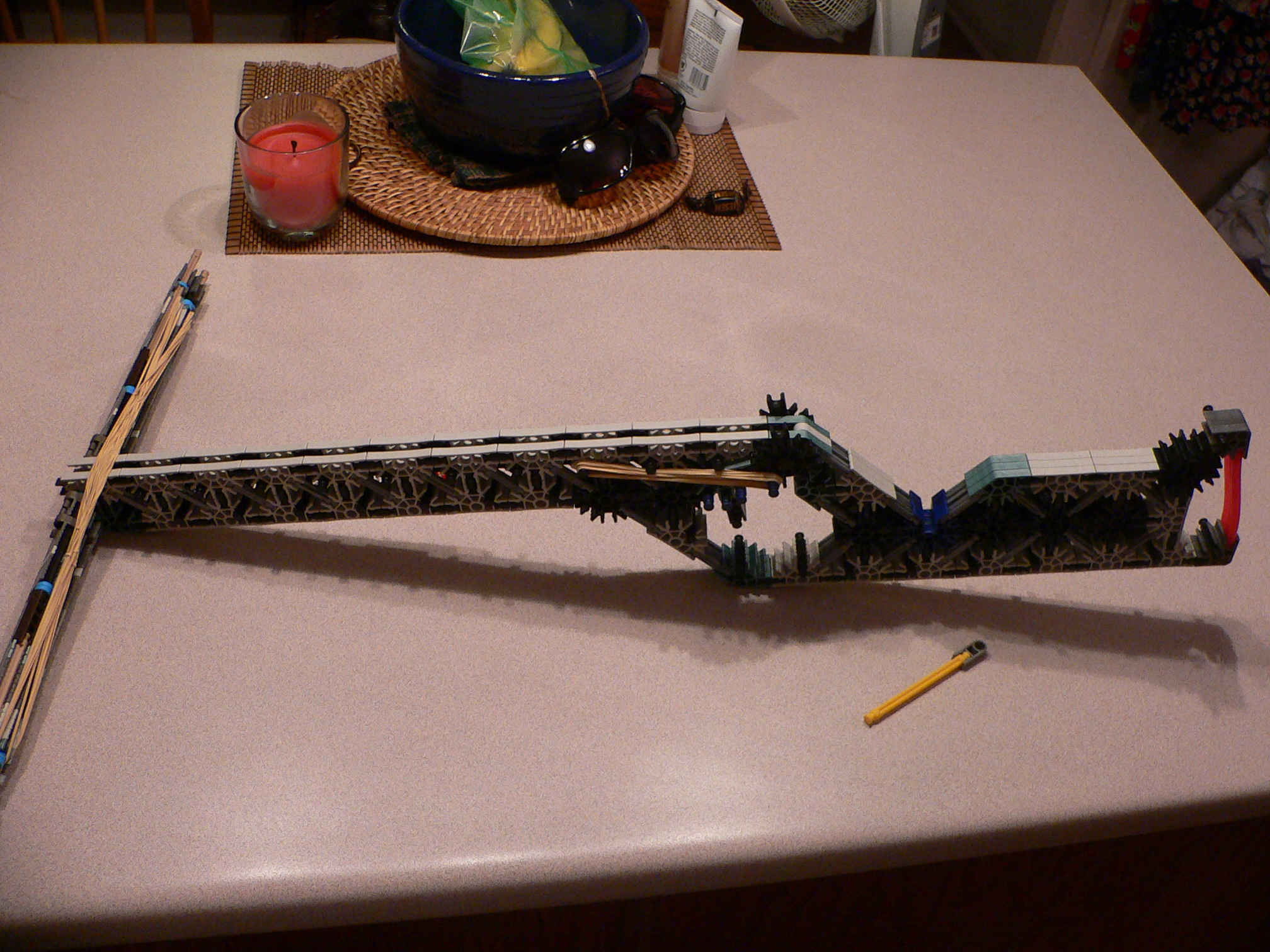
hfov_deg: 52.6
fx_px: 1284
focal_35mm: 35
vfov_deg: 40.7
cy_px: 476
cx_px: 635
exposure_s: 1/30
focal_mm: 4.6
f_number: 2.8
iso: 200
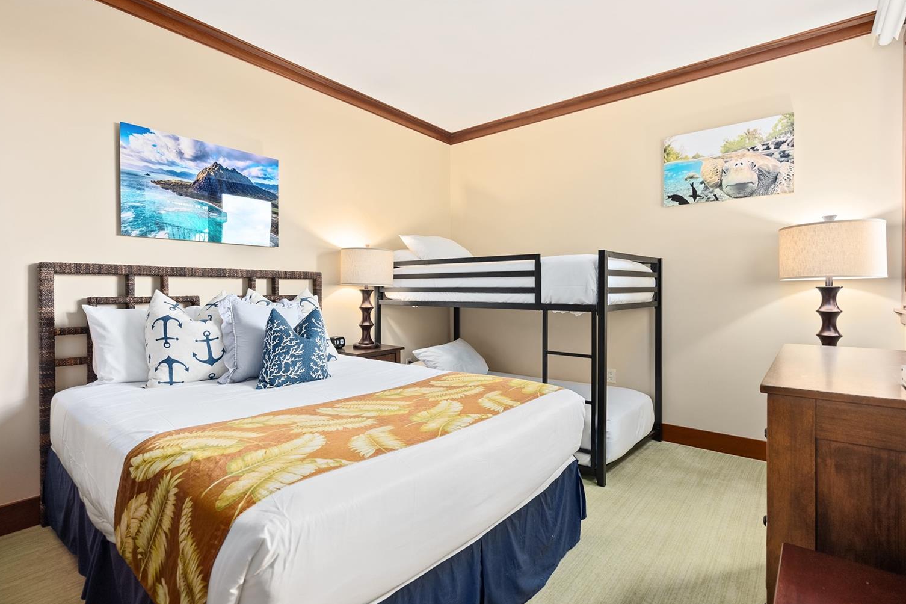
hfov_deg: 93.3
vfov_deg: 70.4
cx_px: 448
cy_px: 298
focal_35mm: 17
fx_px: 428
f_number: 5.6
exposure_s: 1
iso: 200
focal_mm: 16
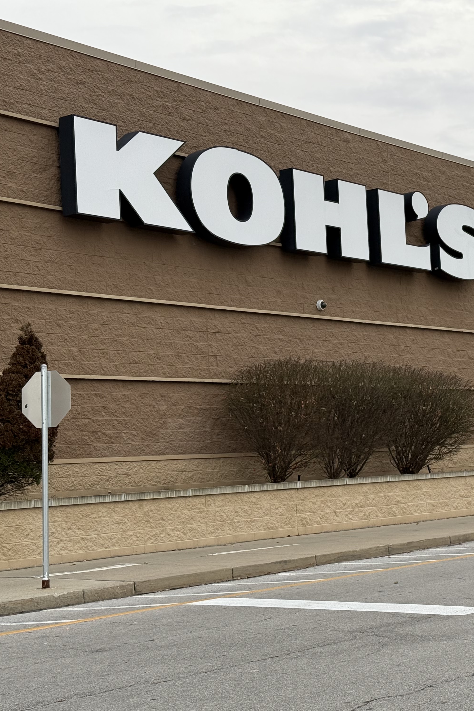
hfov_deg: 20.0
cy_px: 357
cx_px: 418
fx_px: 1323
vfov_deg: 30.1
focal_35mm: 67
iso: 100
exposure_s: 1/346
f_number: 1.78
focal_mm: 6.76
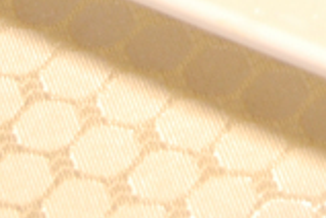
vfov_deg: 4.4
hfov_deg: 6.6
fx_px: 2798
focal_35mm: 309
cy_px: -289
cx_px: 439
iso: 720
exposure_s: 1/30
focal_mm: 32
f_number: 4.5
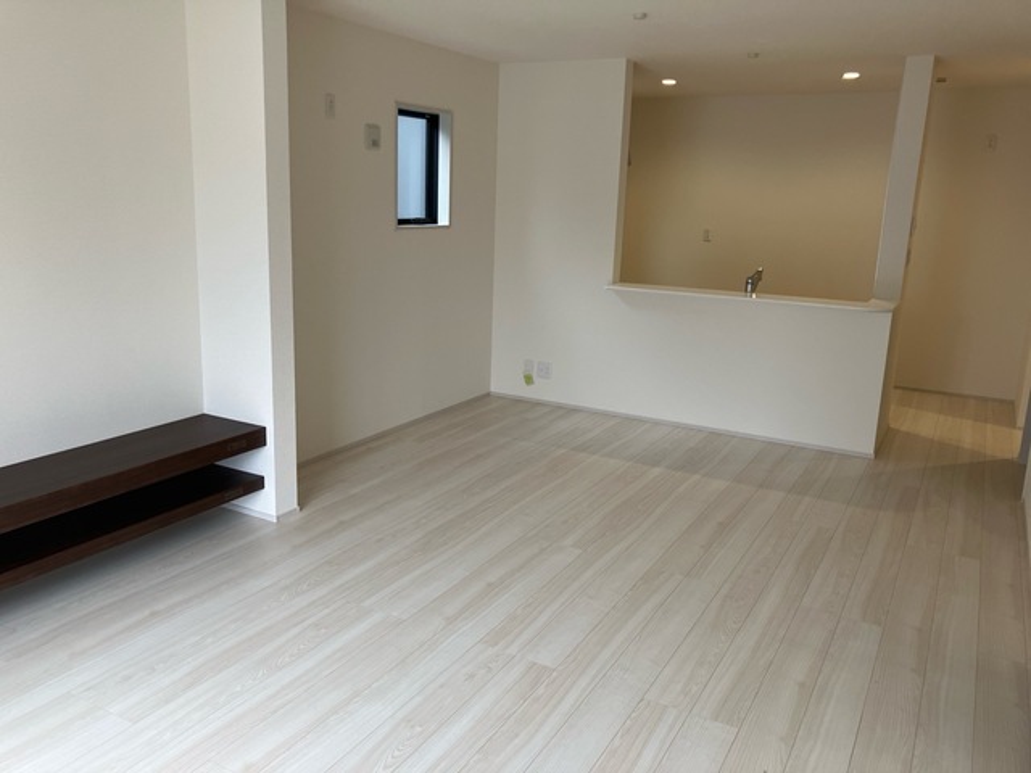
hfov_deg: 63.4
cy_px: 386
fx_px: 834
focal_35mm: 28
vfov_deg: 49.7
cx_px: 516
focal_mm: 3.99
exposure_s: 1/102
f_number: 1.8
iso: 80
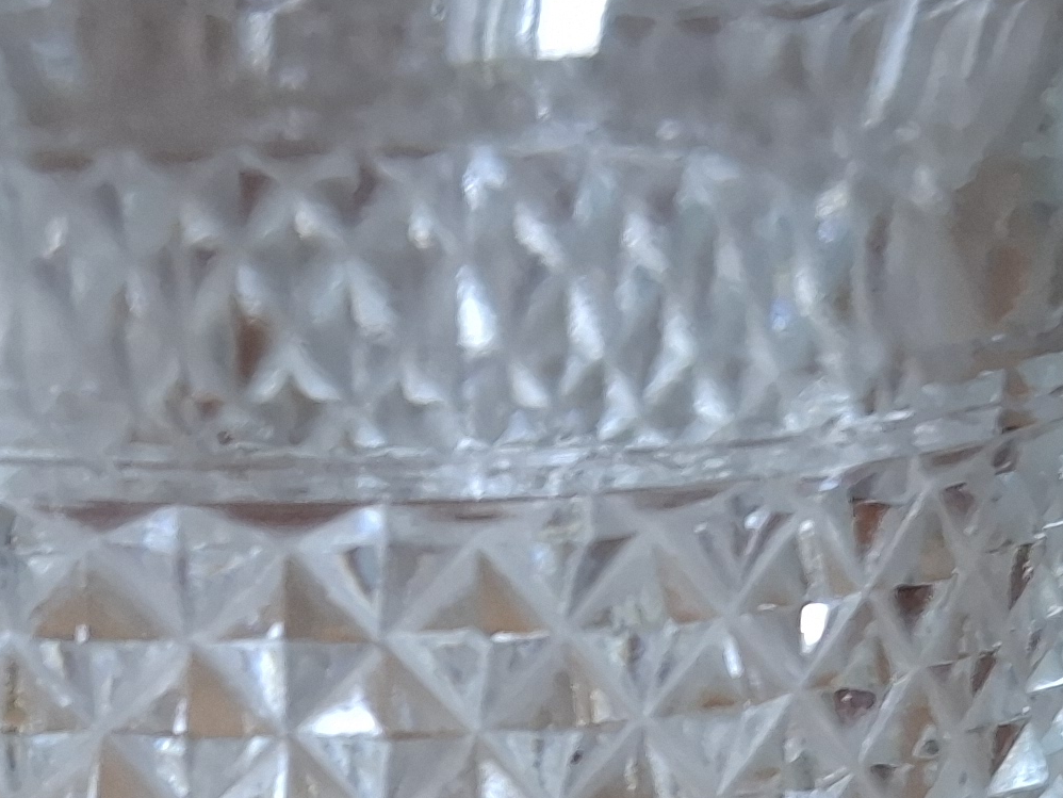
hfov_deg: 20.6
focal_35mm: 94
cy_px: 1071
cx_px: 227
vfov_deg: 14.9
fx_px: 2887
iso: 400
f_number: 1.8
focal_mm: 5.54
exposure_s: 1/33
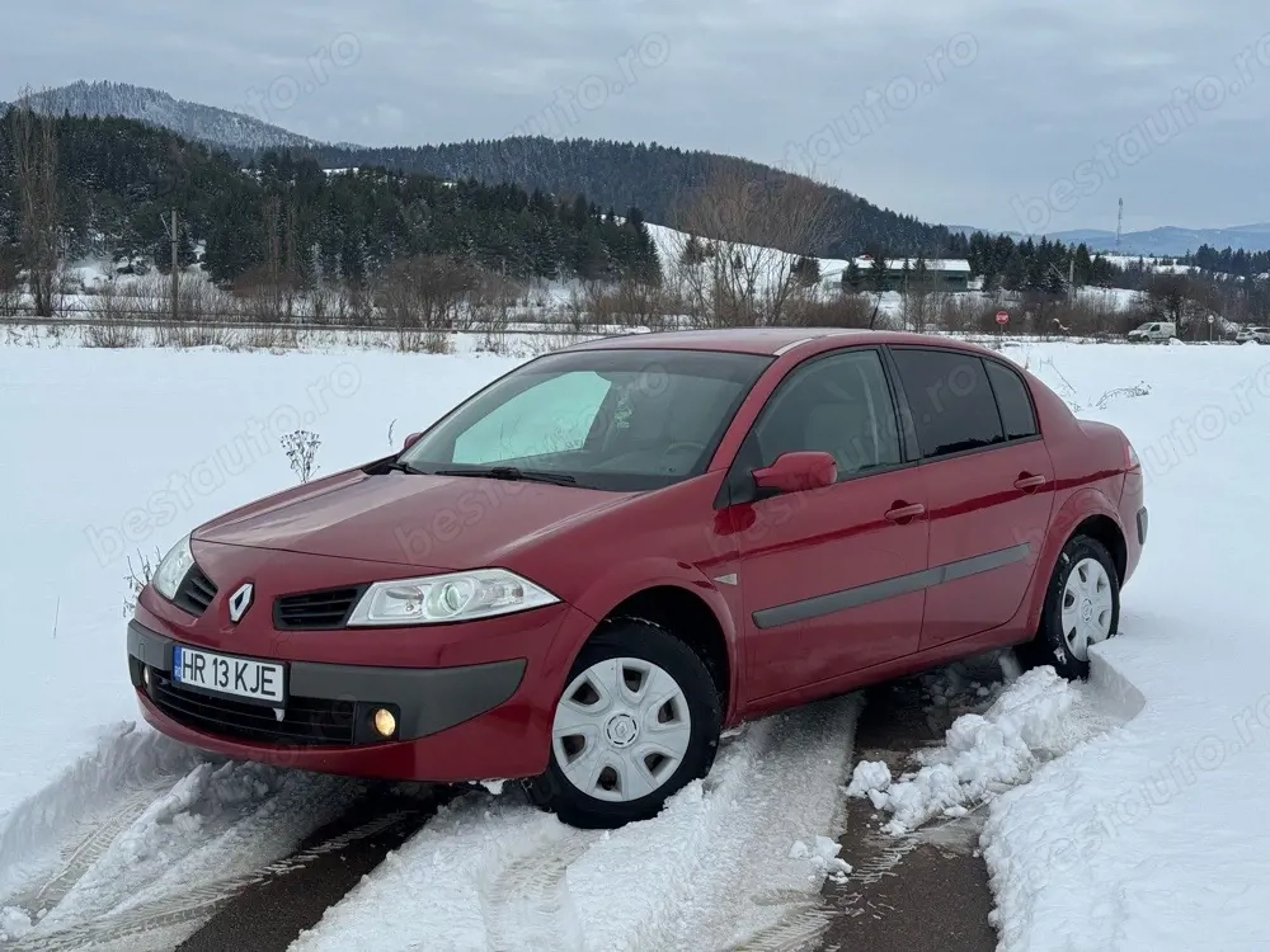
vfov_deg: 30.3
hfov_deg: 39.7
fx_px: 1761
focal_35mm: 48
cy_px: 476
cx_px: 635
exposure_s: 1/5376
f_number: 1.78
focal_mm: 6.76
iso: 64
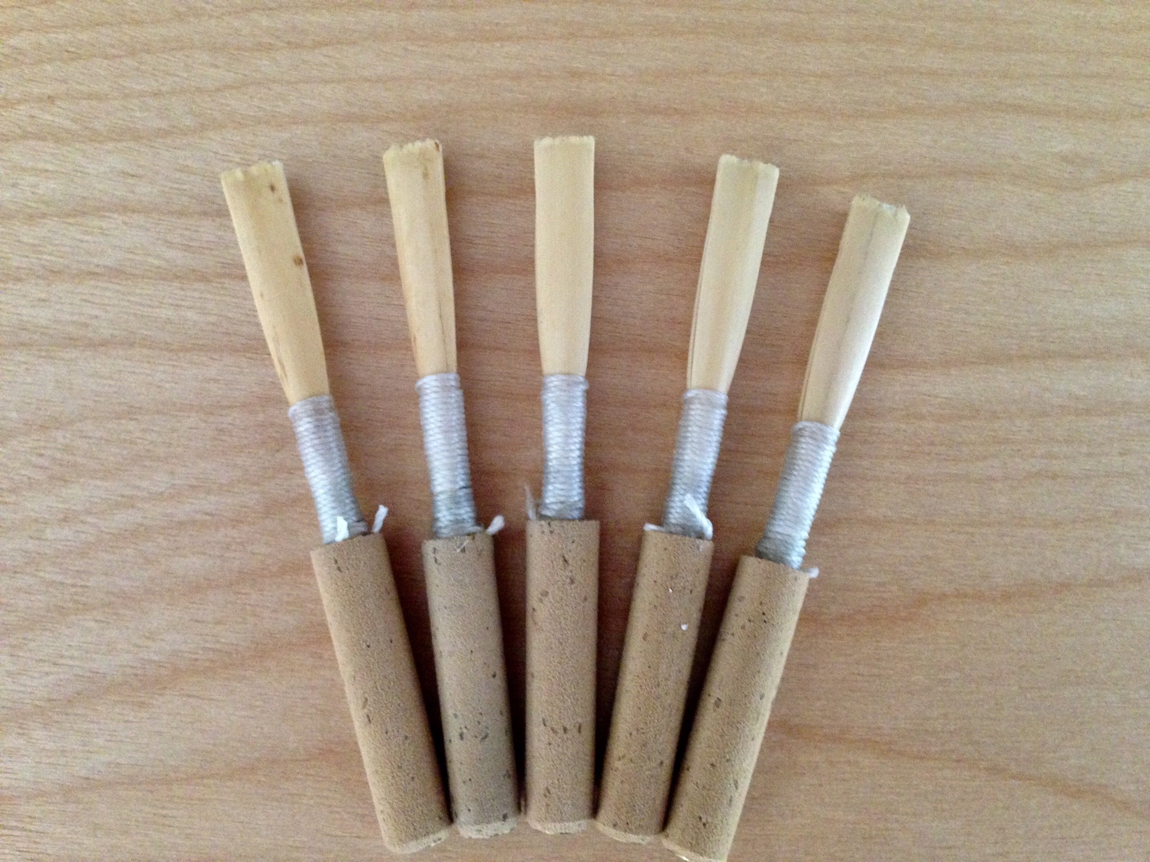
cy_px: 431
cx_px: 575
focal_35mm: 33
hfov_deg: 55.4
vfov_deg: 42.9
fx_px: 1096
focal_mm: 4.12
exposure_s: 1/20
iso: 400
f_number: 2.4
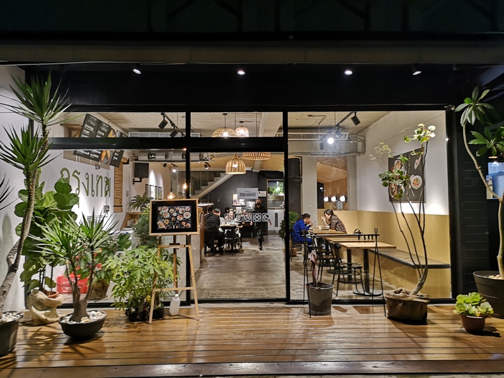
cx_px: 252
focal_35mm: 27
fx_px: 393
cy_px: 189
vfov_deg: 51.4
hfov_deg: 65.3
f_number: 1.8
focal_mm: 3.95
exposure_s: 1/40
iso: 200
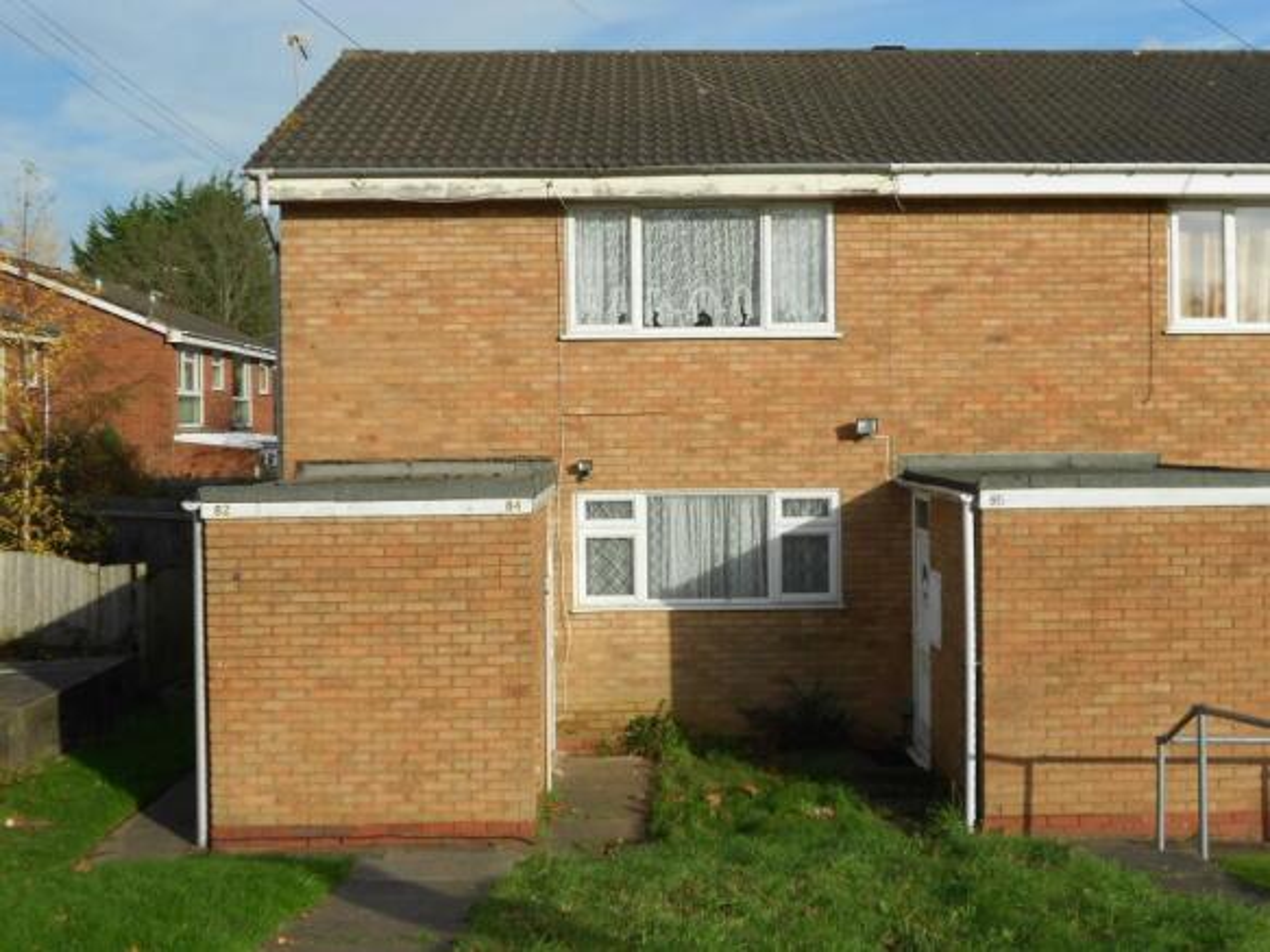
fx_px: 1577
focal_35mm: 43
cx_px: 635
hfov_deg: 43.9
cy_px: 476
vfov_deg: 33.6
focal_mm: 7.7
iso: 80
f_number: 4.2
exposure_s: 1/640
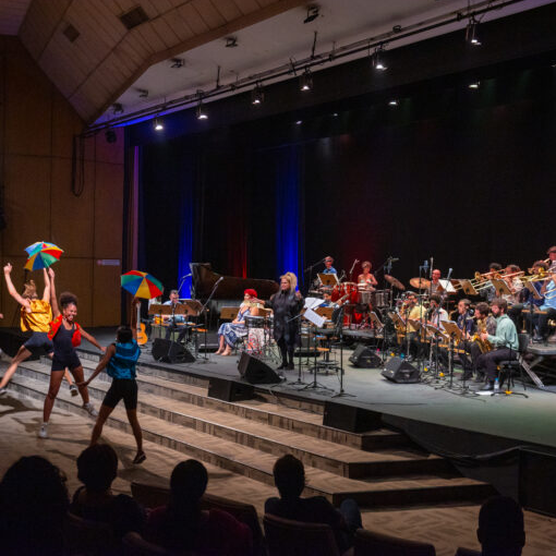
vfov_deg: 40.9
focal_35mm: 41
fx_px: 745
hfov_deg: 40.9
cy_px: 277
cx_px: 297
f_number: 4.5
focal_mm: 32
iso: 2000
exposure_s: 1/125
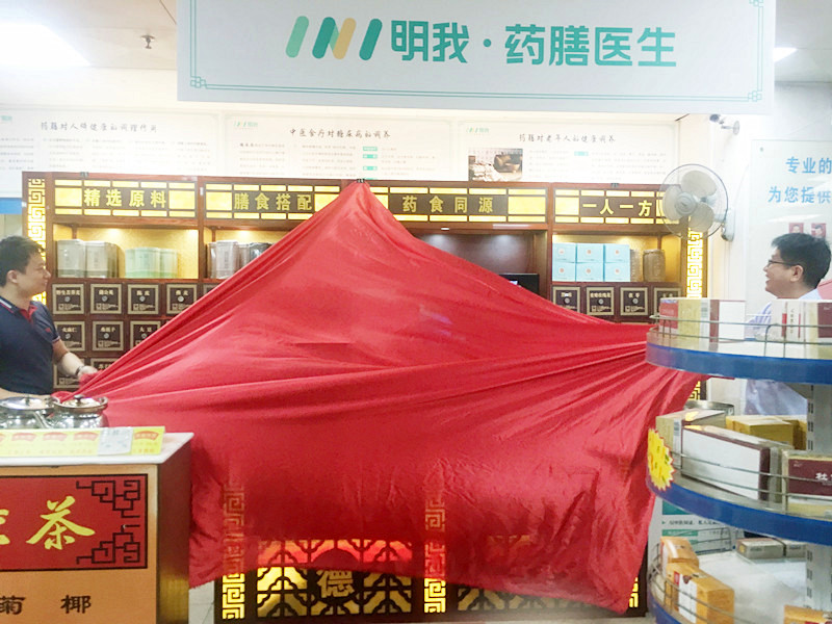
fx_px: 697
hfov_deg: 61.7
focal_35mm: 29
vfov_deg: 48.2
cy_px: 312
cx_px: 416
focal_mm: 4.15
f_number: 2.2
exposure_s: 1/33
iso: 50
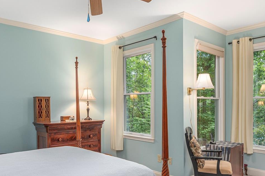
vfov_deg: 43.3
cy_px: 107
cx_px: 134
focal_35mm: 30
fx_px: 221
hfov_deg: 61.9
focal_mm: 14
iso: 320
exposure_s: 1/60
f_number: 7.1
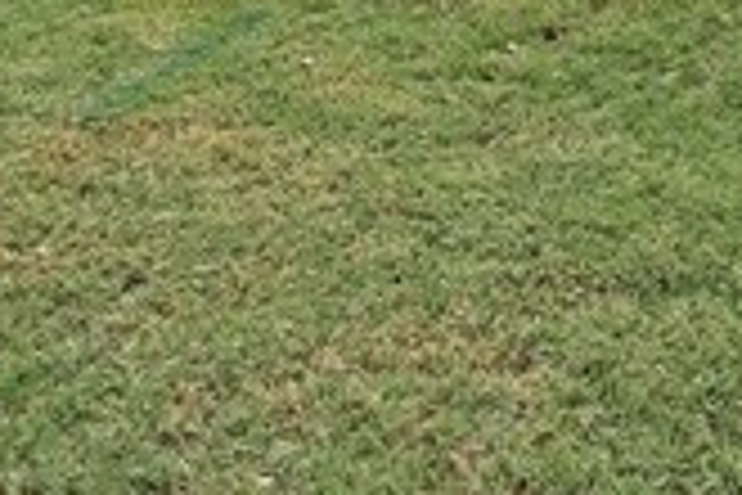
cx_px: 576
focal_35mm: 92
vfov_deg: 11.4
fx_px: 1896
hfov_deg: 21.9
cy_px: -819
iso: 200
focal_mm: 14
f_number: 9
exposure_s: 1/1600
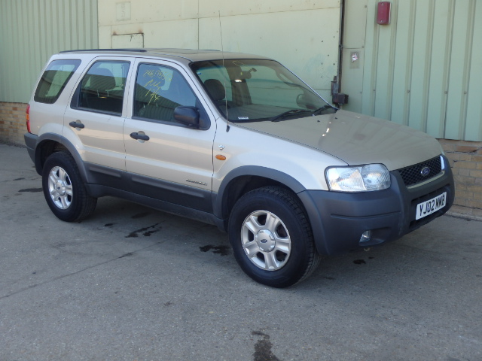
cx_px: 241
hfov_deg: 46.8
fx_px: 557
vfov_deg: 36.0
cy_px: 180
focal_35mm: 40
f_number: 4.7
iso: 125
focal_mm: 7.3
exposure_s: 1/100
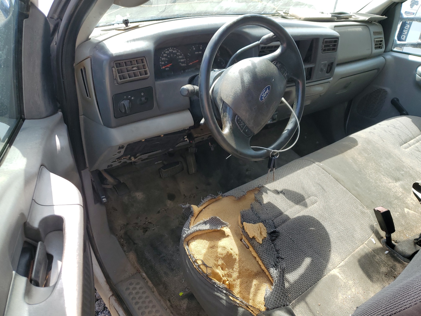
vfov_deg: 53.1
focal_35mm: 26
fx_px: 316
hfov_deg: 67.3
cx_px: 210
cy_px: 158
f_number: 1.5
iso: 50
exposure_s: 1/435
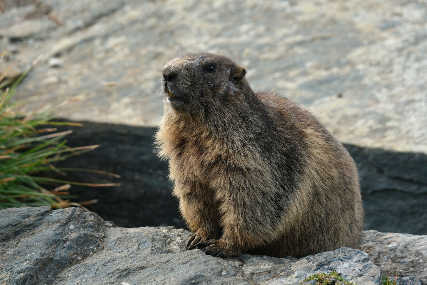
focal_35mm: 328
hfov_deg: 6.3
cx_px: 214
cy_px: 142
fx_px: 3891
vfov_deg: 4.2
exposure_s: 1/500
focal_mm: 218.7
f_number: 5.6
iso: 400
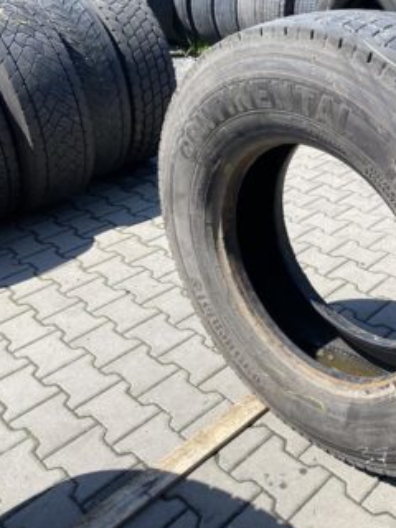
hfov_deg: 39.0
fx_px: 534
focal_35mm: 35
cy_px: 265
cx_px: 320
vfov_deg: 52.6
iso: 32
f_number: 1.8
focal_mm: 4.25
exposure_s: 1/1412
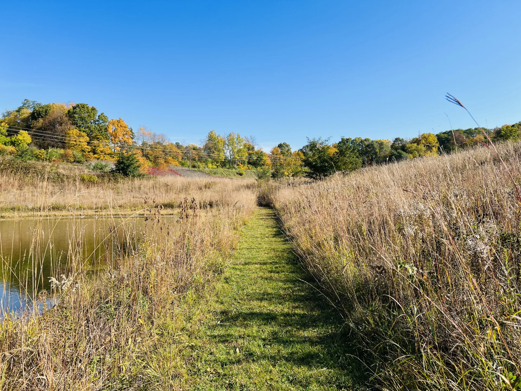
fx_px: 391
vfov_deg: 53.1
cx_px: 260
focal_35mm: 26
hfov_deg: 67.3
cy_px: 196
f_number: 1.5
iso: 50
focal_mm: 5.7
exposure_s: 1/2915
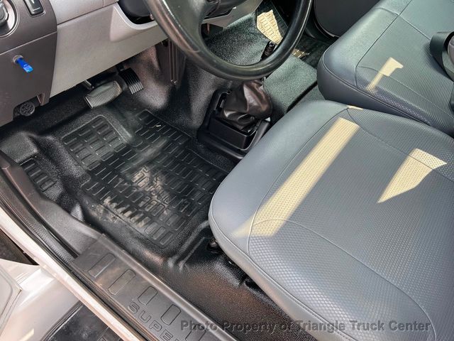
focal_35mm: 26
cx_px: 227
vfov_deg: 53.1
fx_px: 341
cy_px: 170
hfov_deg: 67.3
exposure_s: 1/147
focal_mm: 5.7
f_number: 1.5
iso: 40
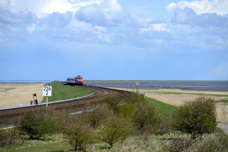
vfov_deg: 7.6
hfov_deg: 11.4
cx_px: 114
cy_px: 76
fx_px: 1140
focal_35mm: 180
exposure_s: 1/1600
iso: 200
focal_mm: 180
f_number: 6.3
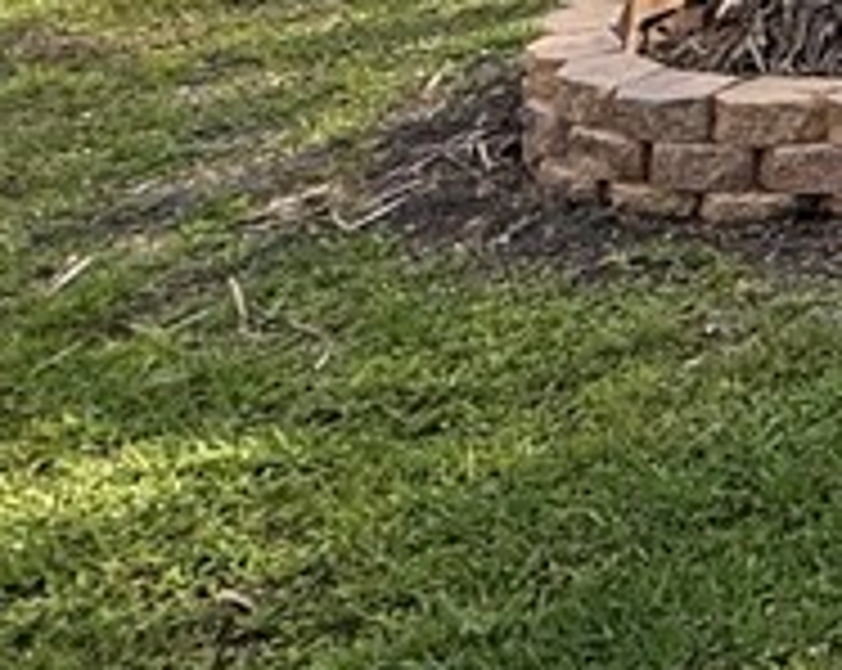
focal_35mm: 75
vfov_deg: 17.3
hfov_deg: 16.9
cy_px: -468
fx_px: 1866
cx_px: 1792
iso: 64
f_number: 2.2
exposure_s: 1/1105
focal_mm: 2.22
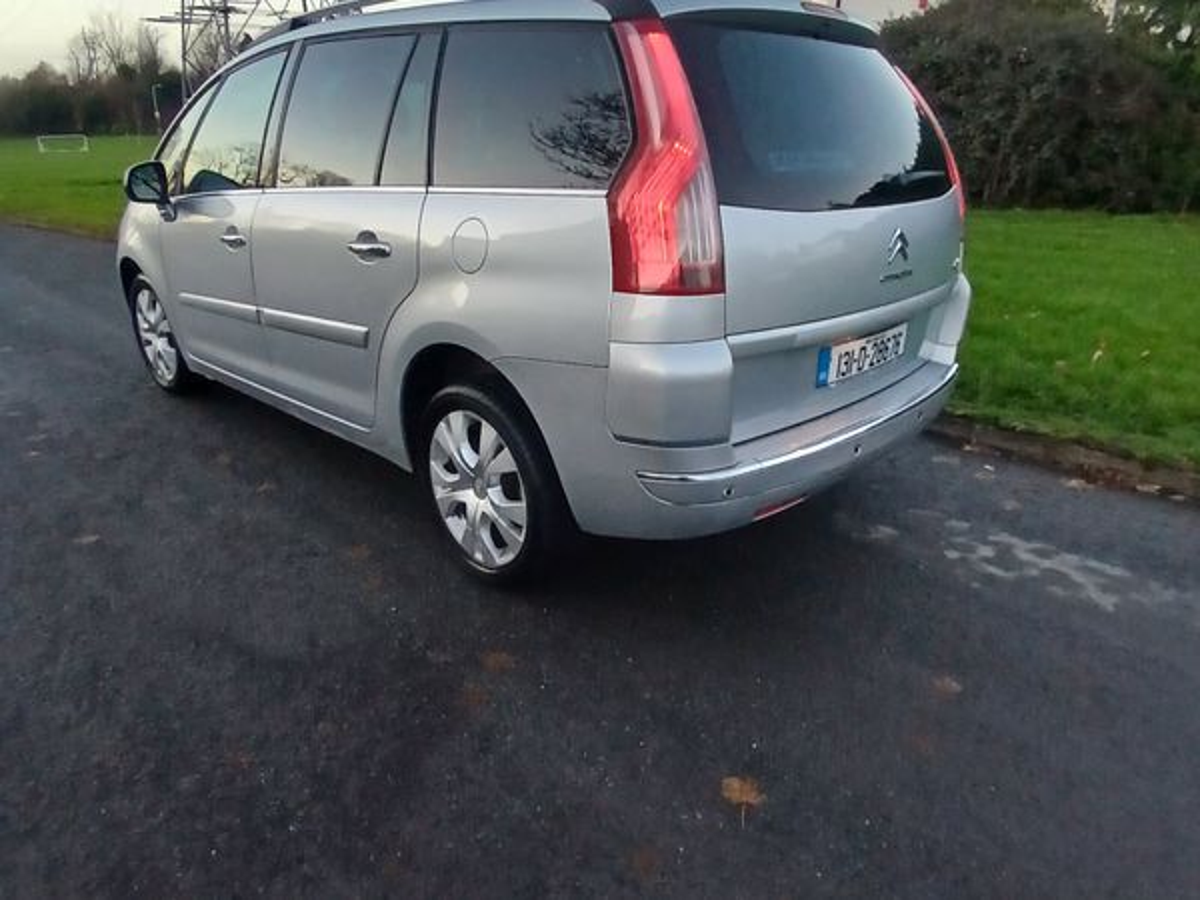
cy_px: 450
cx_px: 600
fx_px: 589
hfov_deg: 91.0
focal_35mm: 17
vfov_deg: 74.7
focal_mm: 1.4
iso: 100
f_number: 2.2
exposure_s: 1/33.3
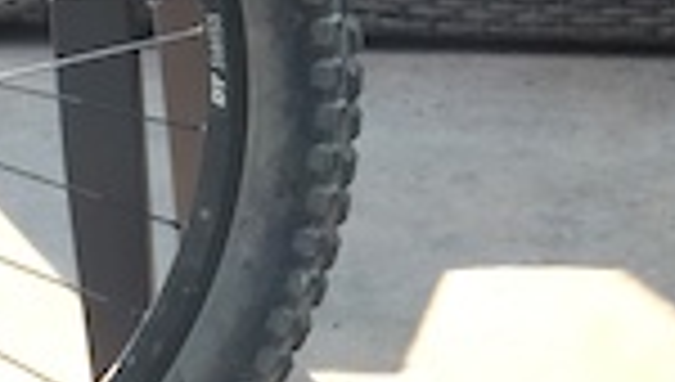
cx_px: 770
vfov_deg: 7.0
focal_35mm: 168
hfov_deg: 12.5
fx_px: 3012
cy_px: -391
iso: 32
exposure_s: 1/121
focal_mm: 4.15
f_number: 2.2
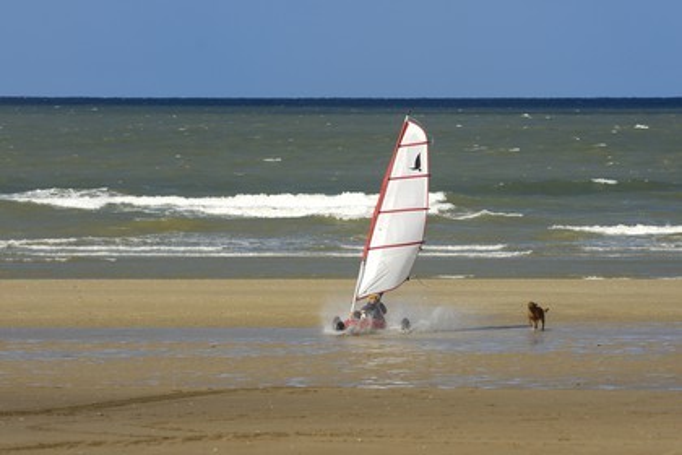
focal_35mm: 300
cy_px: 228
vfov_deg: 4.6
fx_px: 5683
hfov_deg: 6.9
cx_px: 341
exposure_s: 1/640
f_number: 5.6
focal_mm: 200
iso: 100
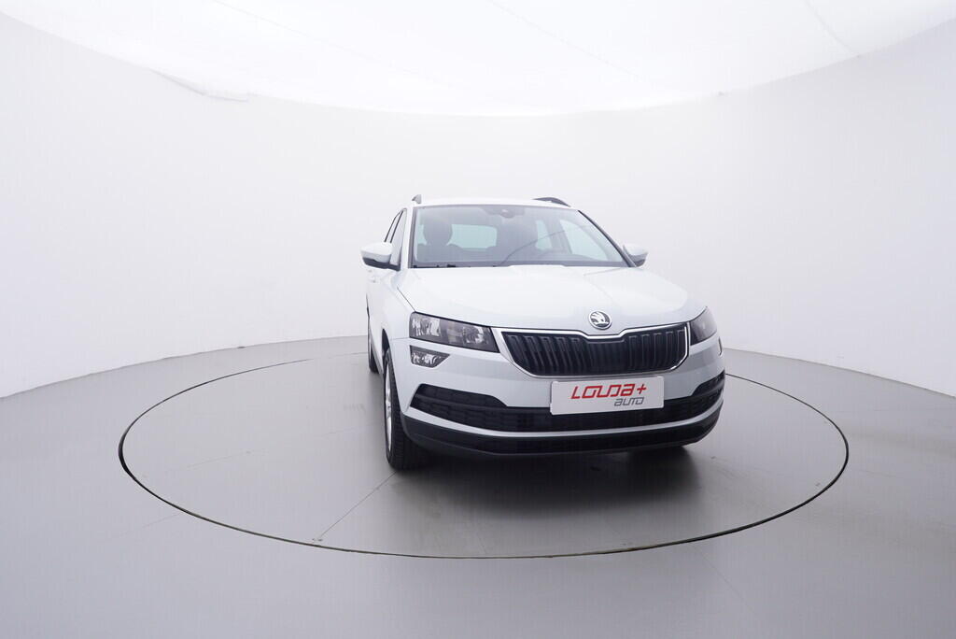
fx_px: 598
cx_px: 478
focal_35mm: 22
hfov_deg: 77.3
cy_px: 320
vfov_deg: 56.2
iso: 200
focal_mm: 15
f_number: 5
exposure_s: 1/80
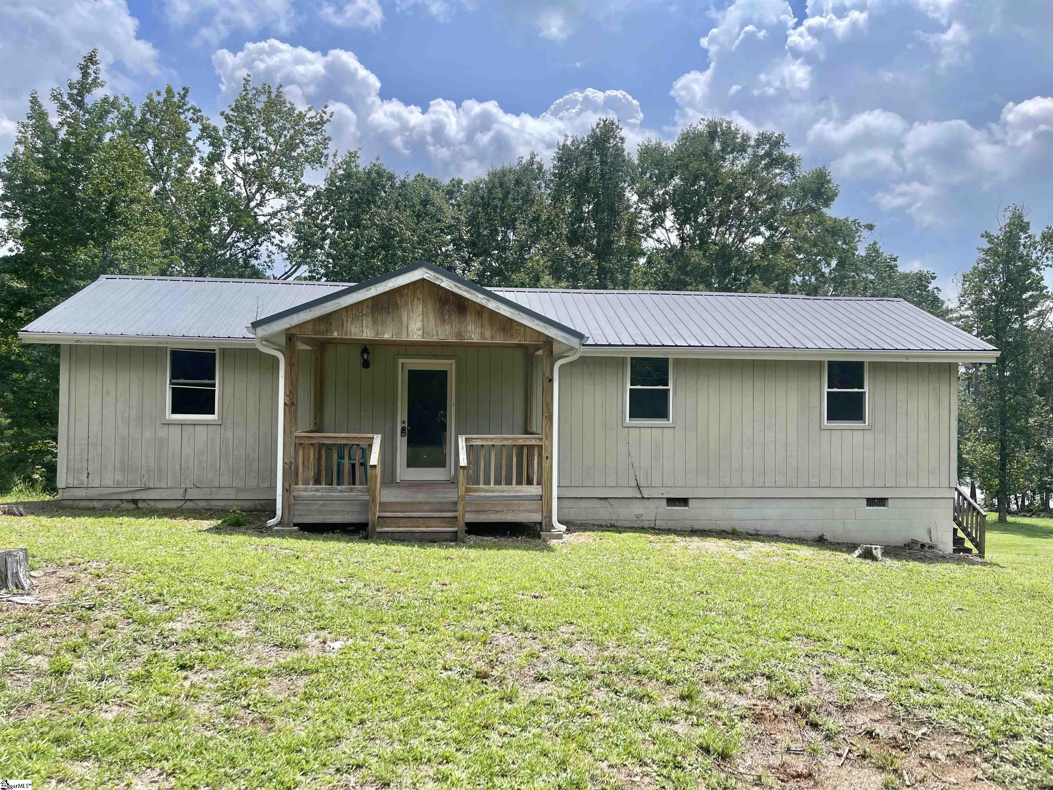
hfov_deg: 69.4
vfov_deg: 54.9
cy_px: 395
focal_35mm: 25
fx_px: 760
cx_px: 526
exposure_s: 1/3448
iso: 32
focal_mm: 5.1
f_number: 1.6
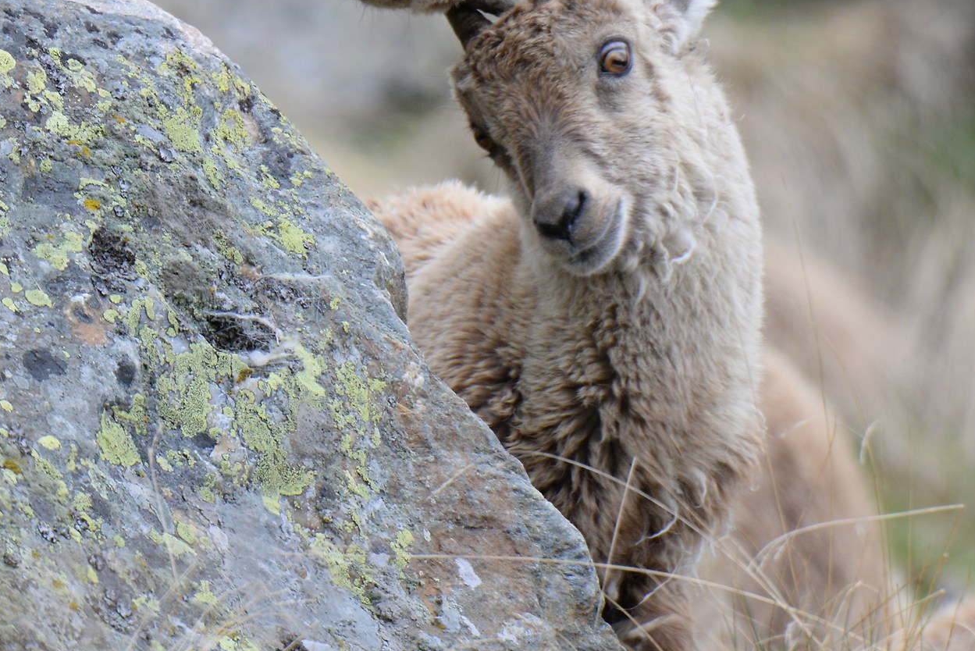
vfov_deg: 1.3
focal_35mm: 1057
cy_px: 29
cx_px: 475
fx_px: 28639
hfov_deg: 2.0
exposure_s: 1/640
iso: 1250
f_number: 8
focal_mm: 550
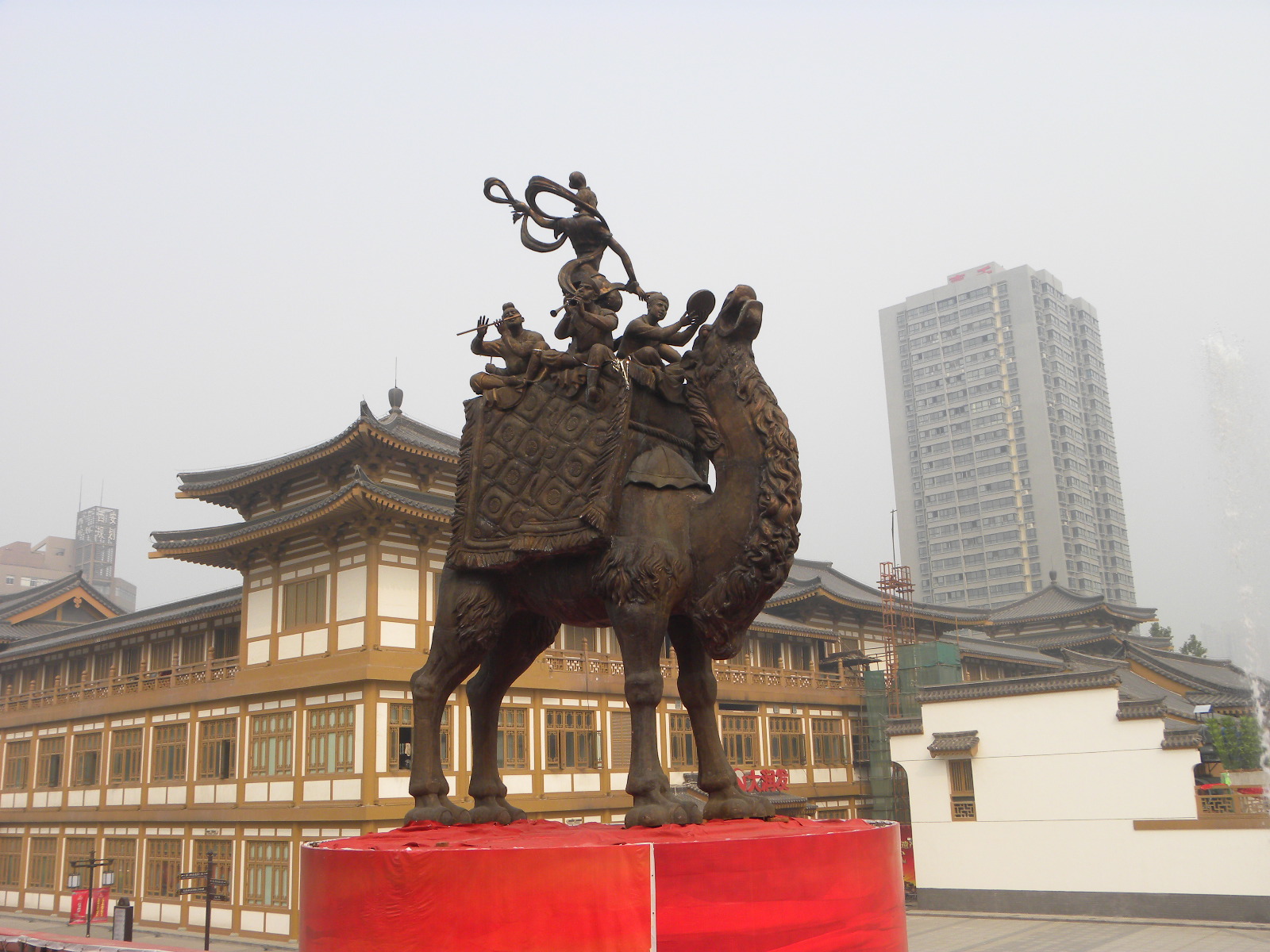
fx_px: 1211
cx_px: 635
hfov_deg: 55.4
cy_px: 476
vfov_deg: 42.9
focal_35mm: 33
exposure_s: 1/254
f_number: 5
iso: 64
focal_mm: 5.9
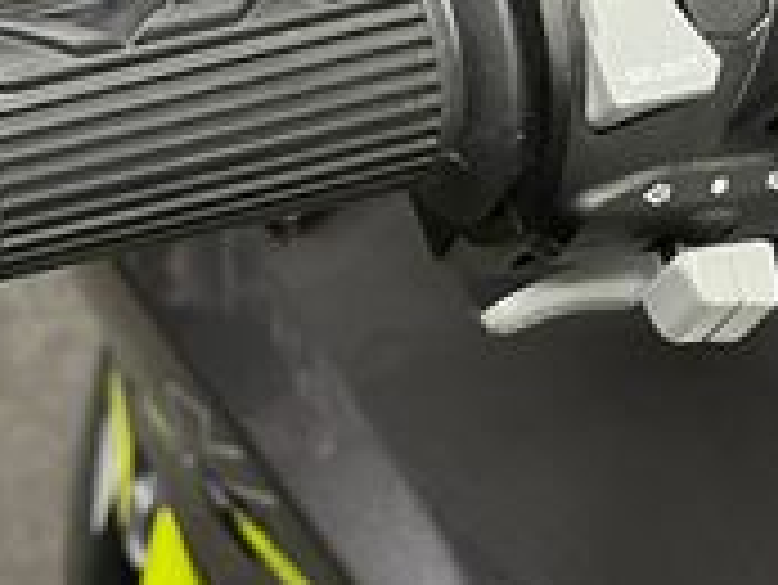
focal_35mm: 96
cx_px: 193
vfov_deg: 15.3
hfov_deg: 20.3
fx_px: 2159
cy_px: 108
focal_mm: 5.1
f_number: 1.6
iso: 400
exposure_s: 1/50
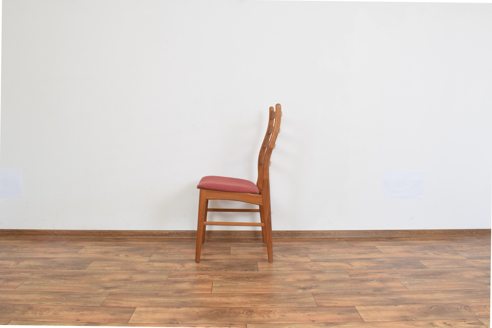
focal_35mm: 32
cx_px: 246
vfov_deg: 41.7
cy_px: 164
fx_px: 430
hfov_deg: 59.5
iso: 100
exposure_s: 4
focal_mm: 21
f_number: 25
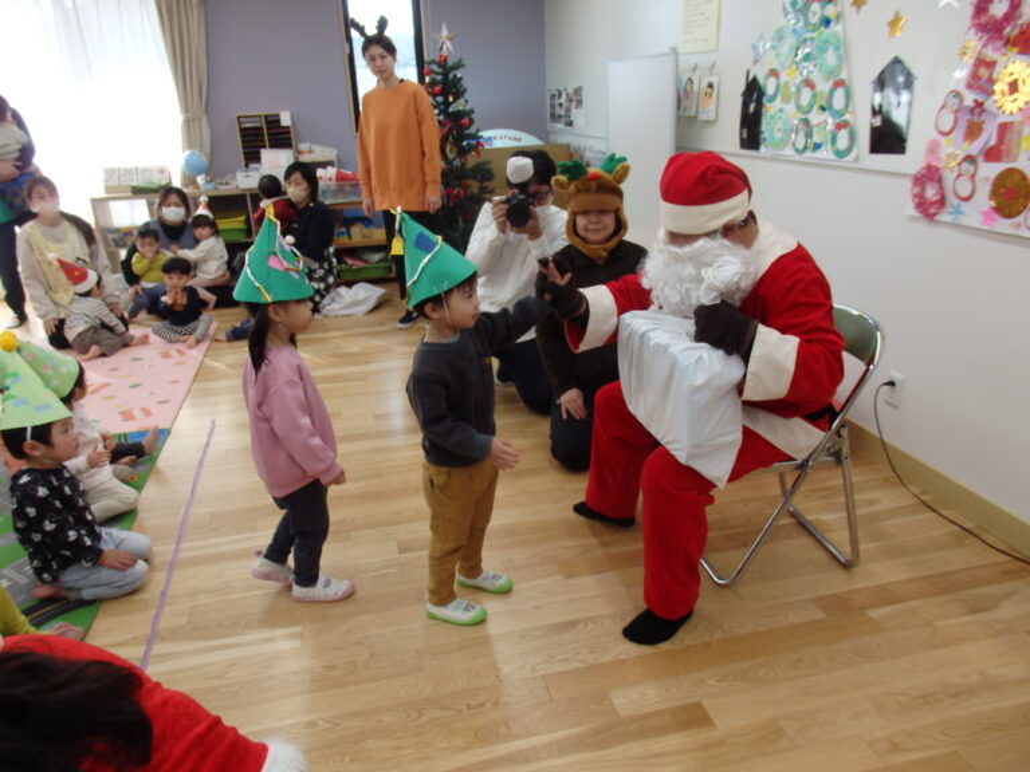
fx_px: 744
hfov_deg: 69.4
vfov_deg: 54.9
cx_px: 515
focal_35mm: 25
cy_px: 386
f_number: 3
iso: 125
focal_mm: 4.5
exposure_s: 1/100
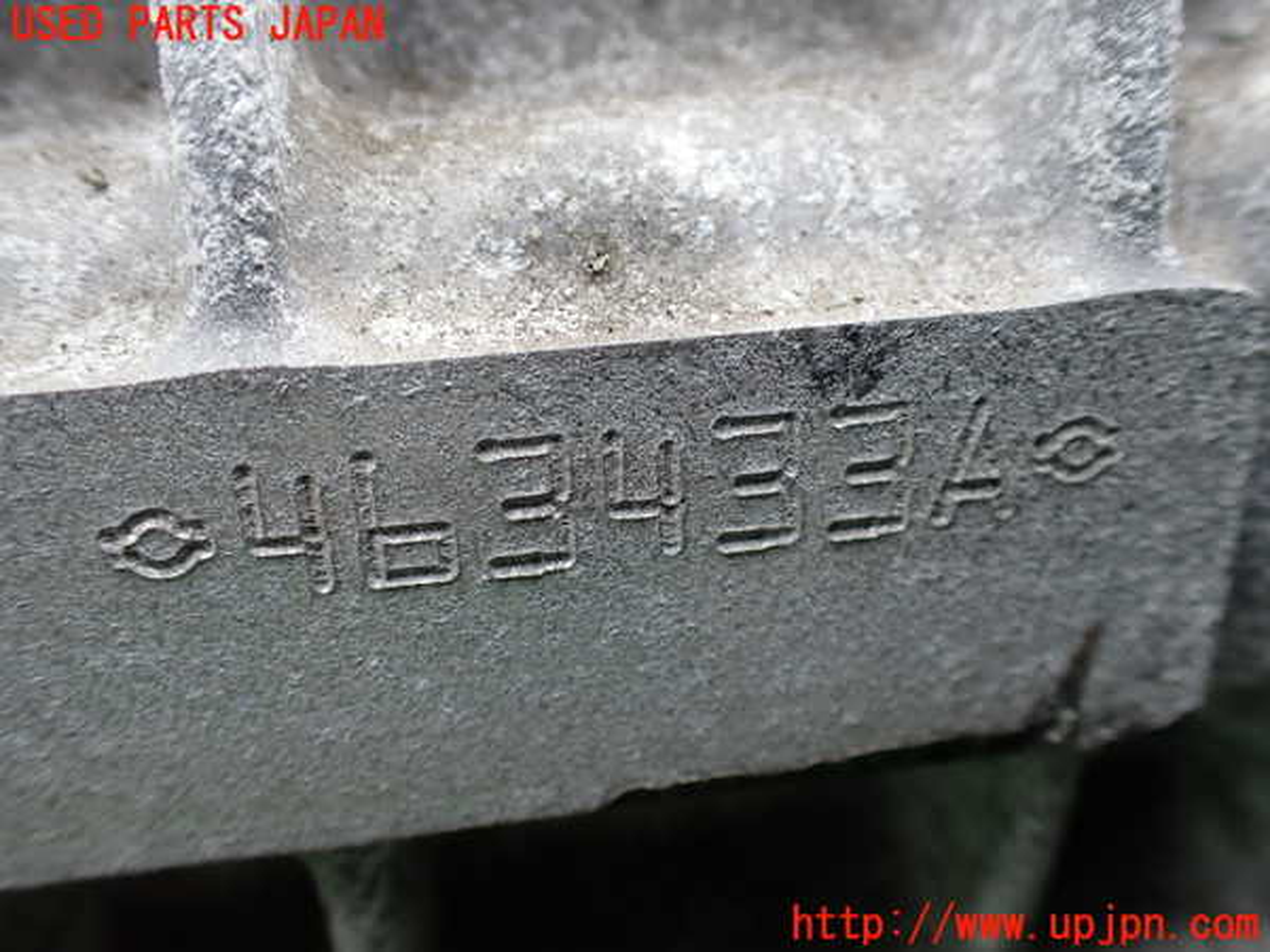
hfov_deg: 60.0
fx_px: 1101
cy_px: 476
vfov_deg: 46.8
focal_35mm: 30
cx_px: 635
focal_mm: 5.4
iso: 125
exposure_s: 1/125
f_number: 2.3
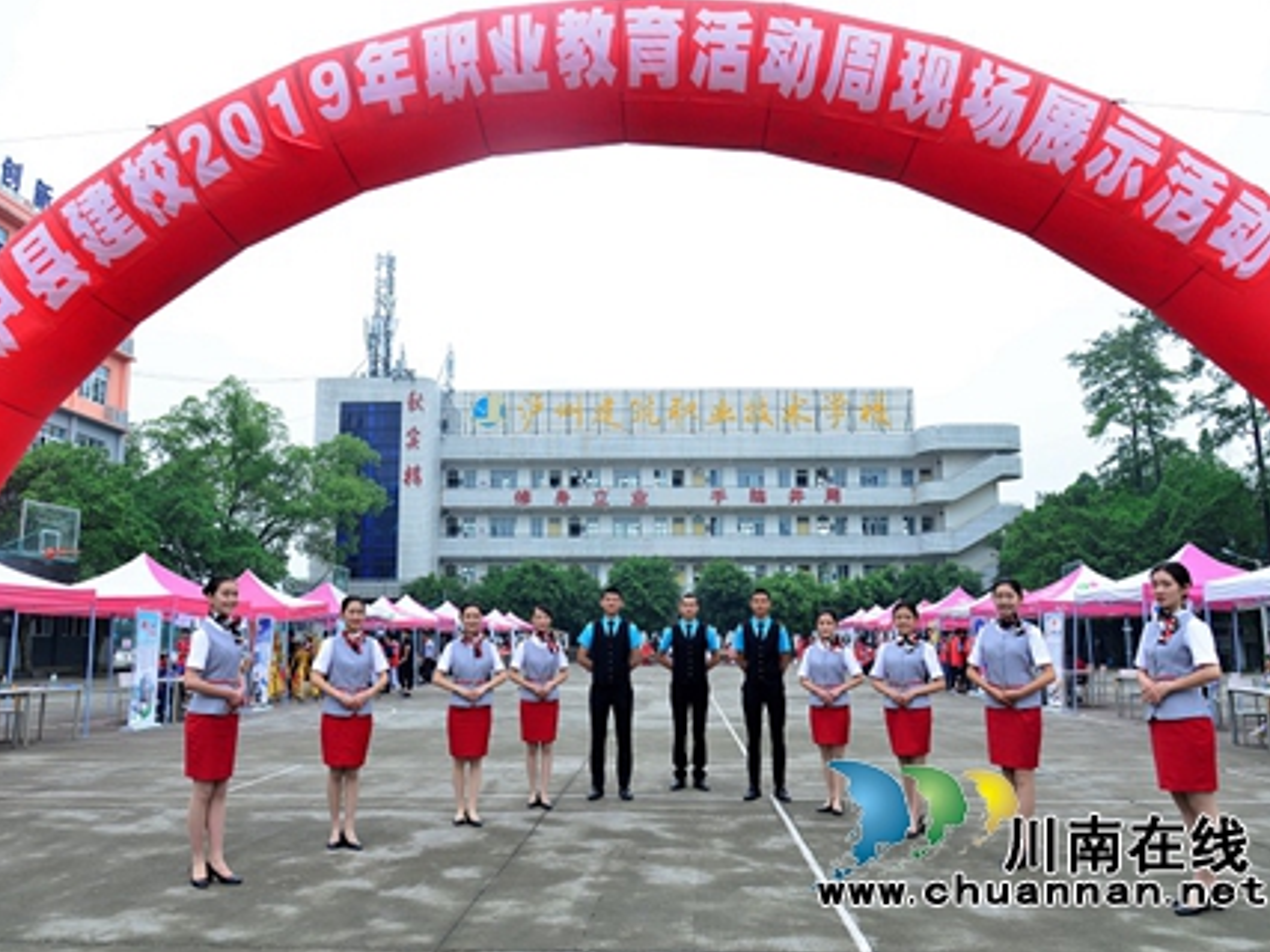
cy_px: 466
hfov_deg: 65.3
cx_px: 619
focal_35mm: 27
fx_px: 990
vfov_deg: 51.3
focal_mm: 24
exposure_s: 1/100
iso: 200
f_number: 8
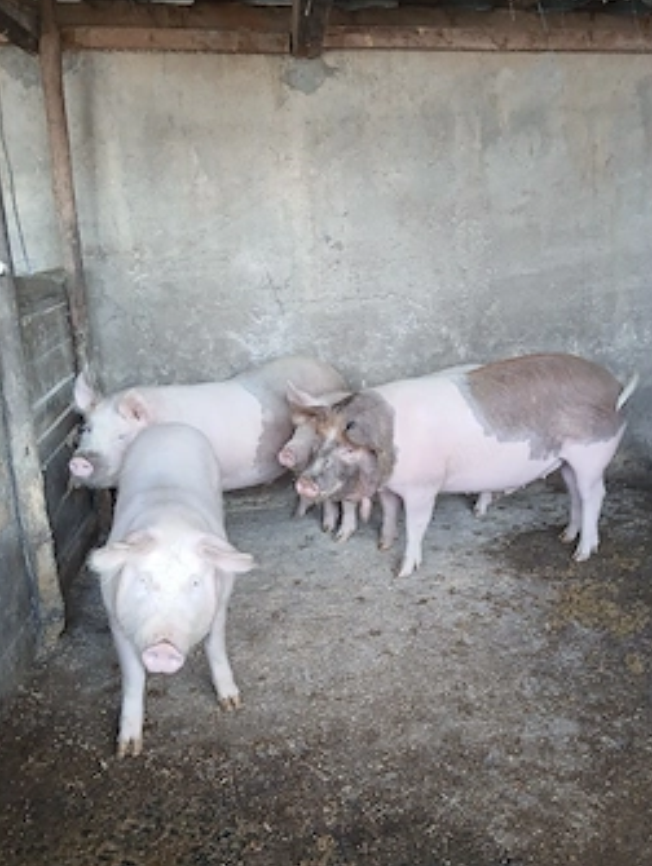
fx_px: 777
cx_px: 349
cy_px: 468
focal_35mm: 31
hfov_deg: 45.5
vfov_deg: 58.2
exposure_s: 1/33.3
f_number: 1.8
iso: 200
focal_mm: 3.98
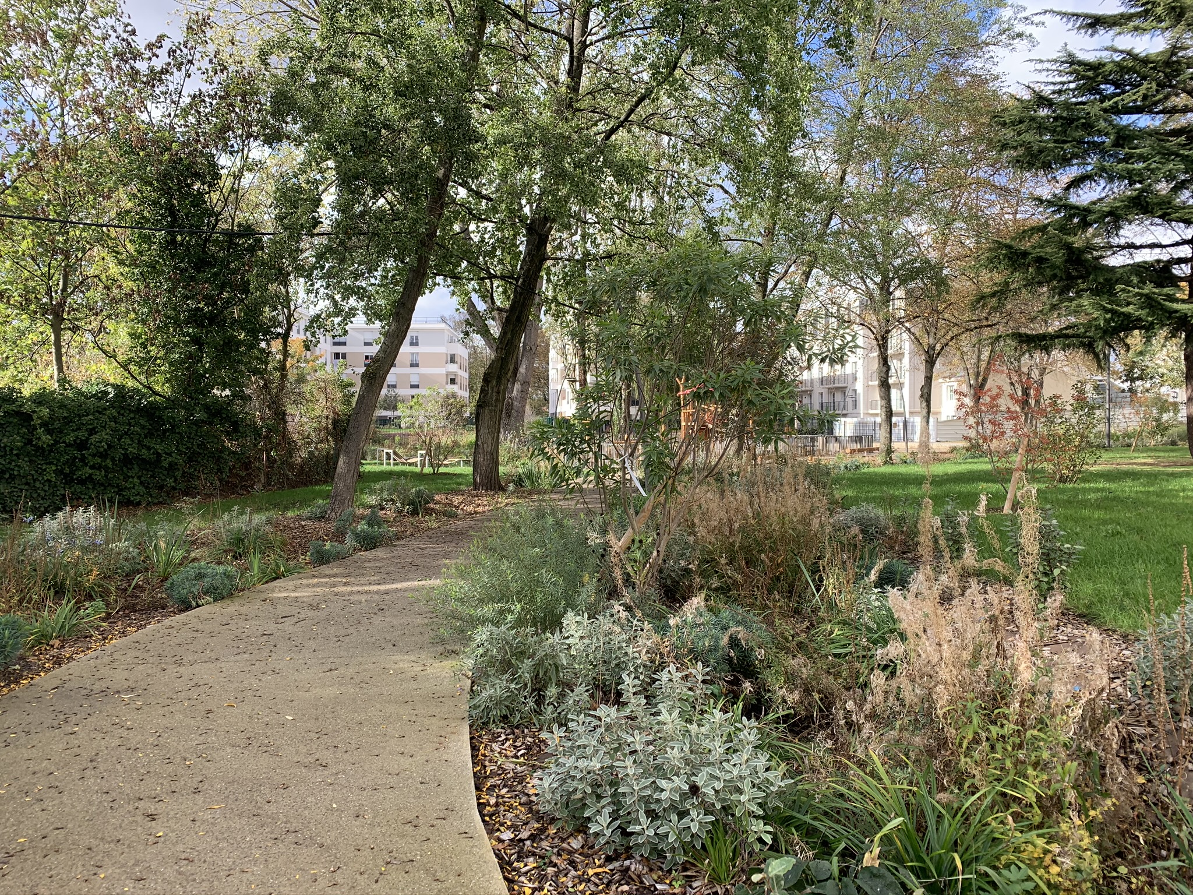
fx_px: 896
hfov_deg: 67.3
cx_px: 596
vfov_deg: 53.1
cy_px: 448
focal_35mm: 26
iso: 25
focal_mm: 4.25
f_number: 1.8
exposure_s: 1/385
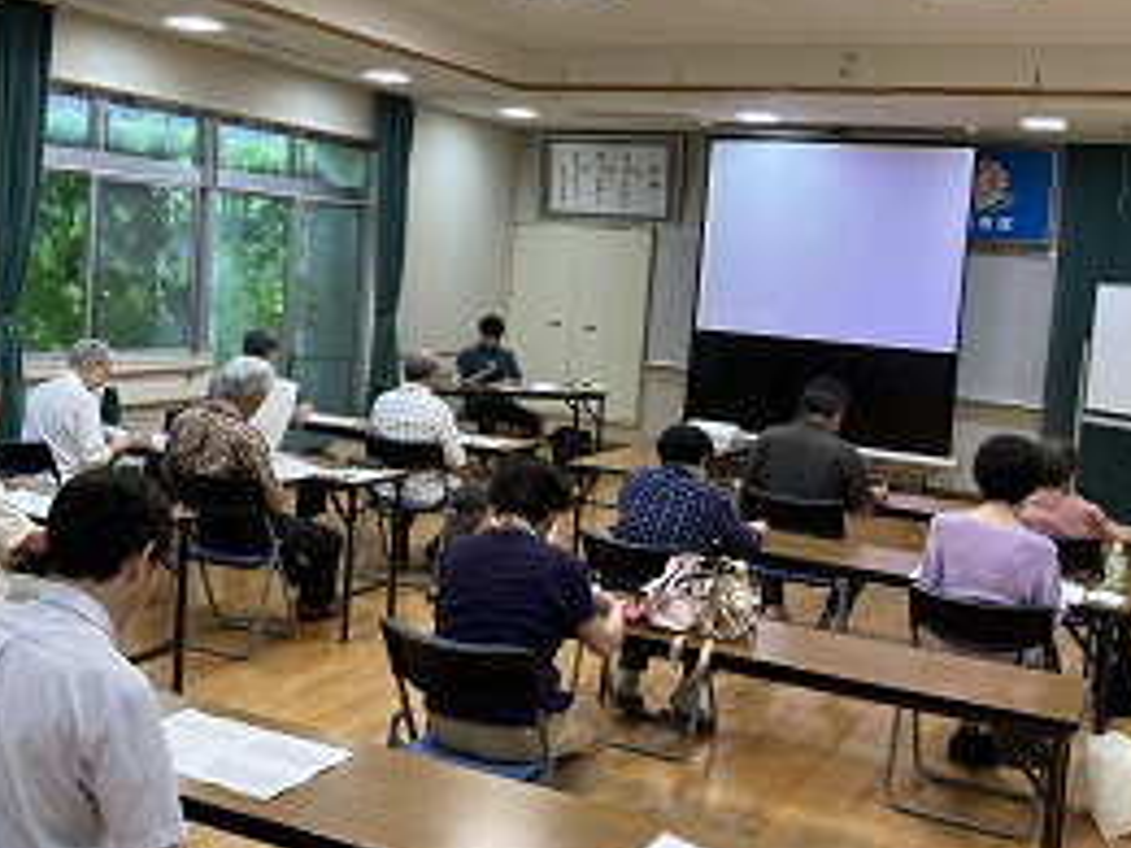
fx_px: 1405
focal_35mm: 43
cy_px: 387
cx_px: 492
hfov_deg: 43.8
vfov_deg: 33.6
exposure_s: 1/60
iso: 50
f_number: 1.8
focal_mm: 3.99
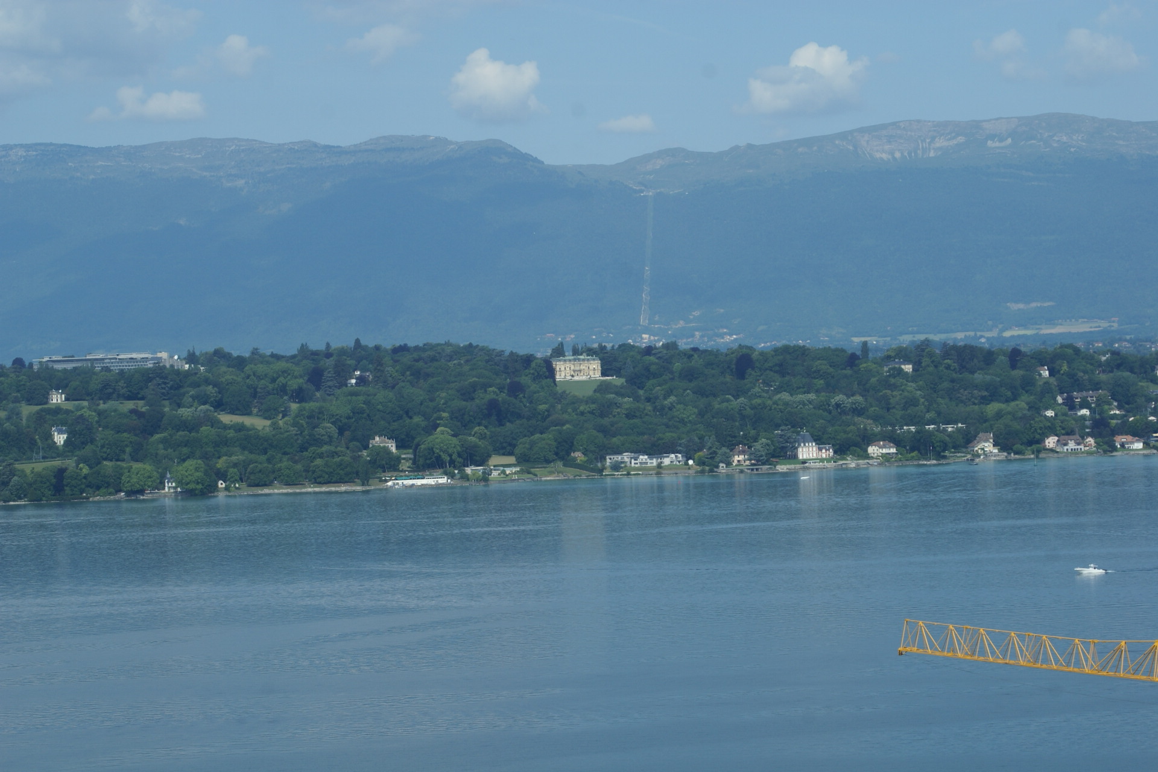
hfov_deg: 17.1
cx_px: 579
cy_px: 386
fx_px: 3860
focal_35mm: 120
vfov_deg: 11.4
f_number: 13
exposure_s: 1/160
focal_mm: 80
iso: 100
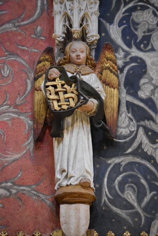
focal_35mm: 142
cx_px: 79
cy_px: 118
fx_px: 938
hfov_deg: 9.6
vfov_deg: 14.4
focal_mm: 95
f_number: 4.5
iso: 5600
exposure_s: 1/125
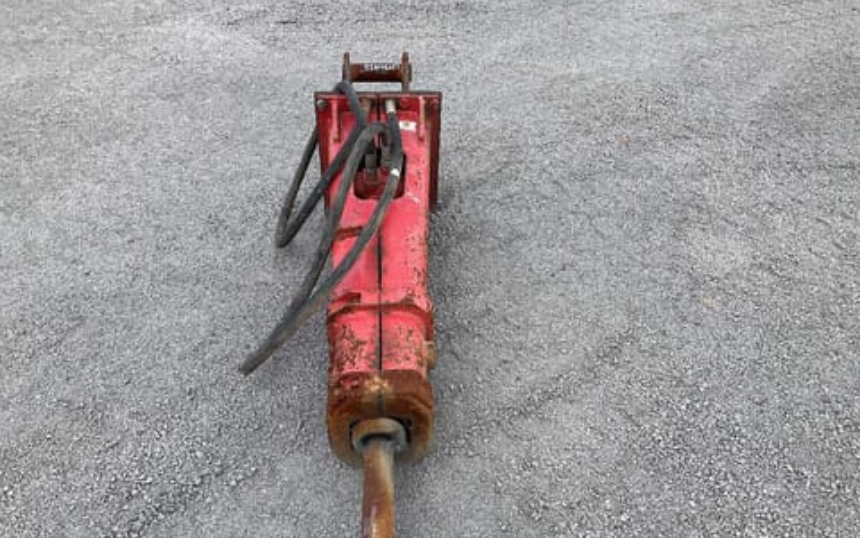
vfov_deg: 39.3
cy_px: 318
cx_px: 417
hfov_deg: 59.6
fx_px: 750
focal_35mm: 32
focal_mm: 3
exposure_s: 1/568
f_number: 1.8
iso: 25
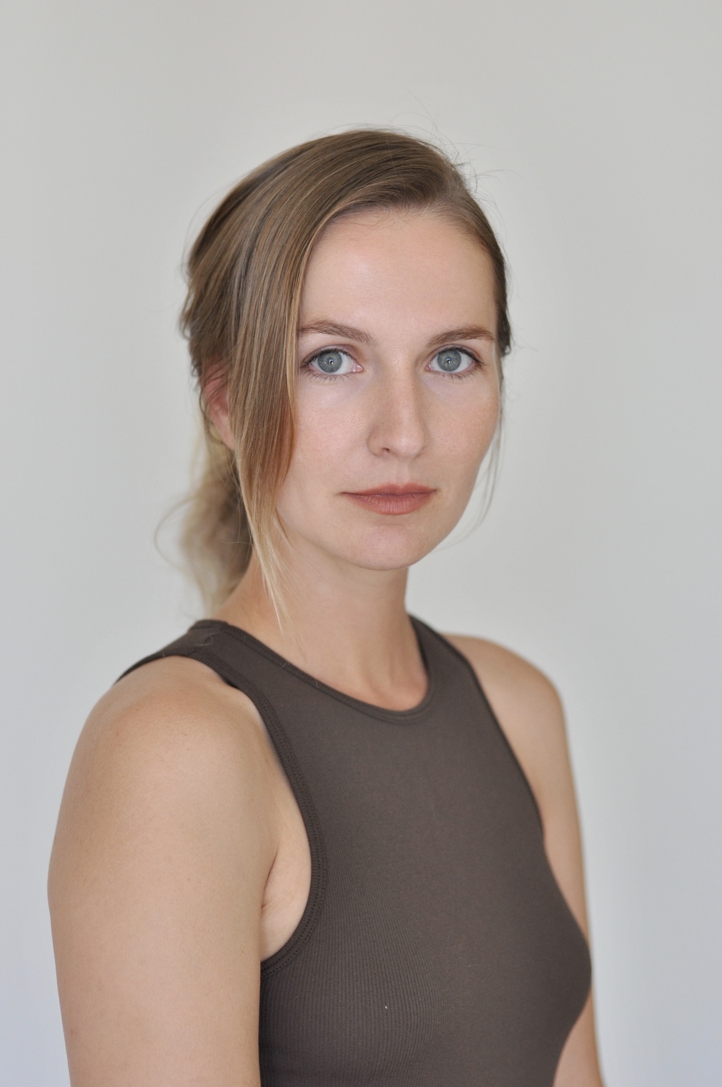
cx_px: 361
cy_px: 544
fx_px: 2262
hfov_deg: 18.1
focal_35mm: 75
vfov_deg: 27.0
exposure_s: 1/800
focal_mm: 50
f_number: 2.5
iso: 800
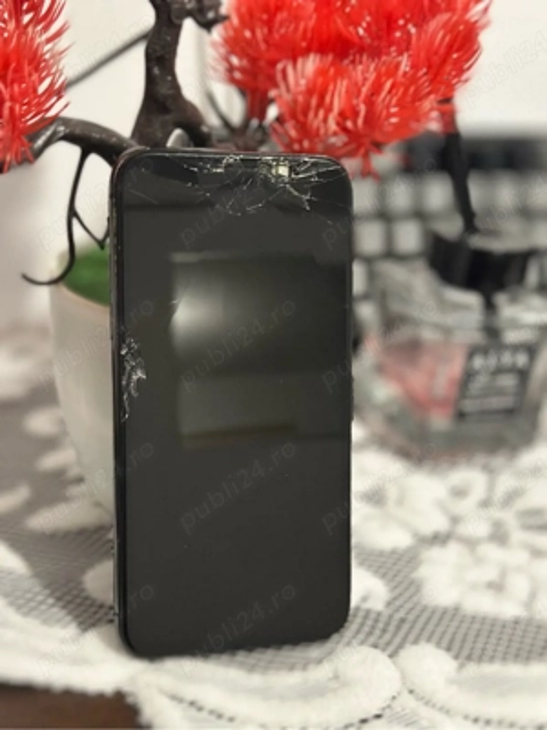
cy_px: 365
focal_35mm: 48
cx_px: 274
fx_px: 1011
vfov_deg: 39.7
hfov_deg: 30.3
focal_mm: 6.86
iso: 640
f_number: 1.78
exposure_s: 1/33
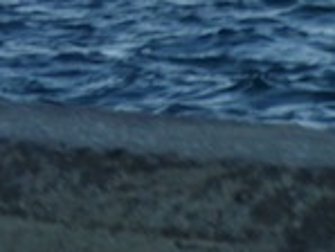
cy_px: -405
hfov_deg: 3.0
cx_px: -522
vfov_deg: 2.2
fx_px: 6402
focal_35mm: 661
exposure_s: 1/160
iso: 100
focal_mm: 22.1
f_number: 5.7
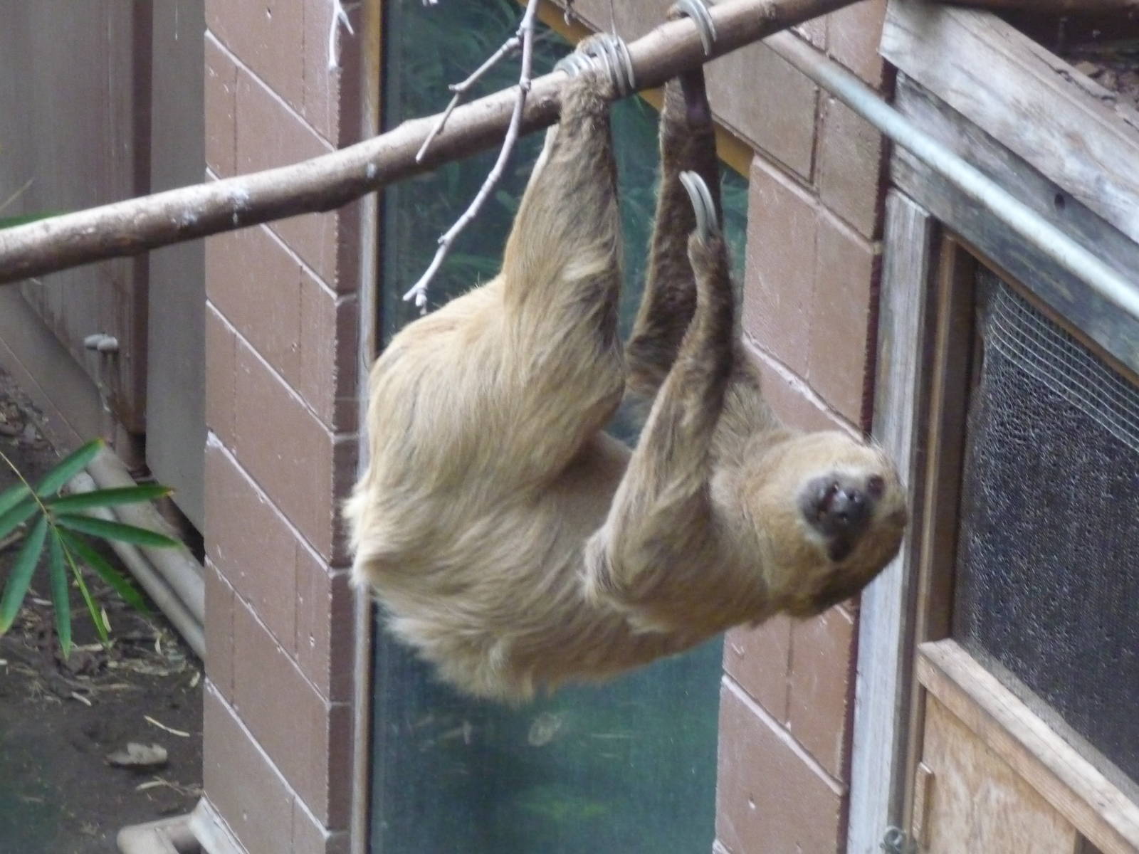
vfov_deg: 10.5
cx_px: 570
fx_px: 4639
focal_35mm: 141
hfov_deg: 14.0
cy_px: 427
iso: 800
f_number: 4.8
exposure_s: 1/125
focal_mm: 24.1
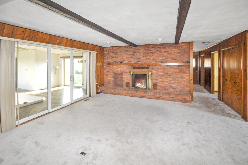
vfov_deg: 77.2
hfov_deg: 100.5
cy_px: 82
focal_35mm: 15
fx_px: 103
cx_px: 124
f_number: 4
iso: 720
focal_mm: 10
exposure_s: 1/60
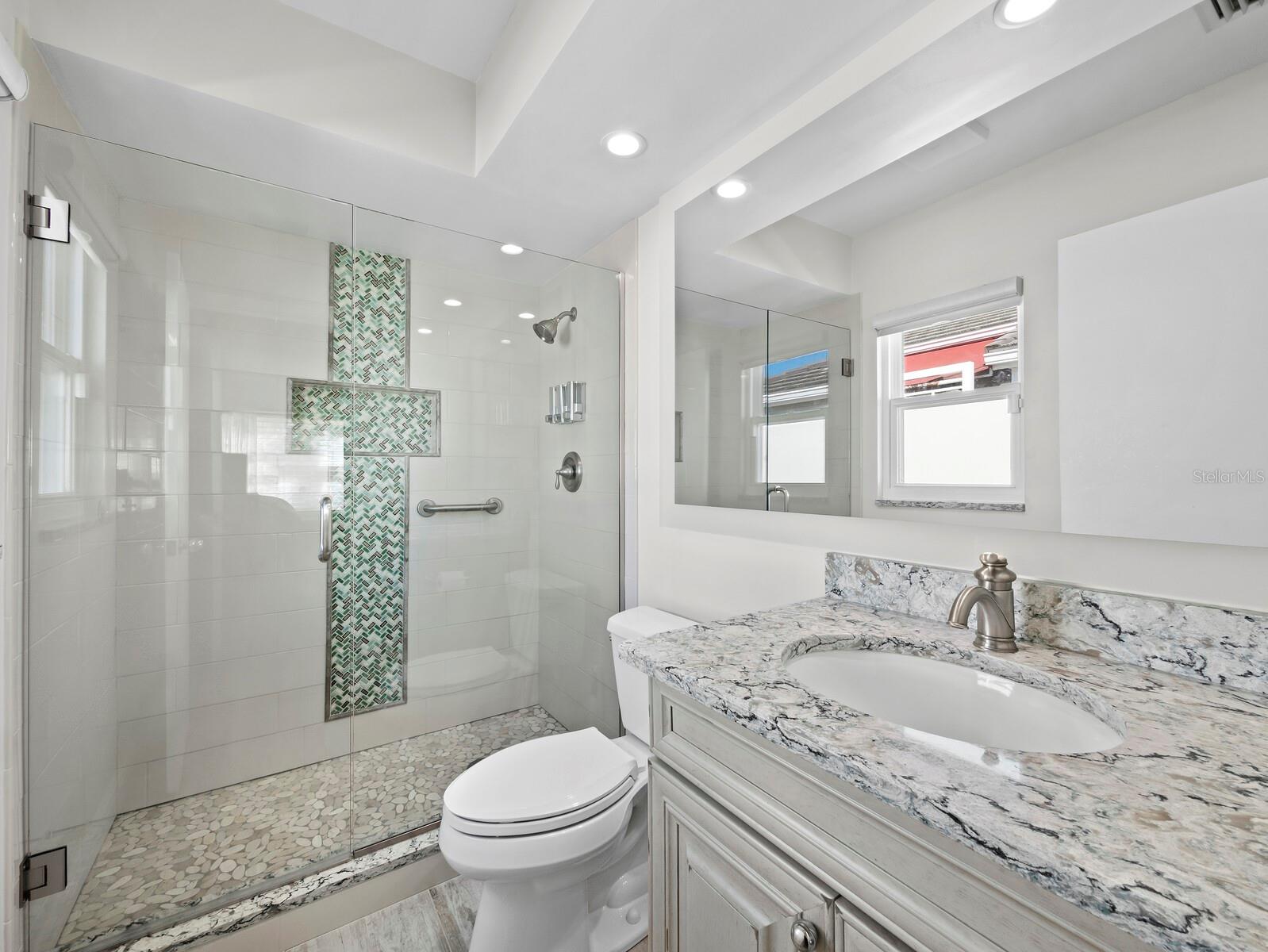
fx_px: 513
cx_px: 634
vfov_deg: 85.7
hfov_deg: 102.0
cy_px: 476
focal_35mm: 14
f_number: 11
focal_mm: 7
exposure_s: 1/5
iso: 320
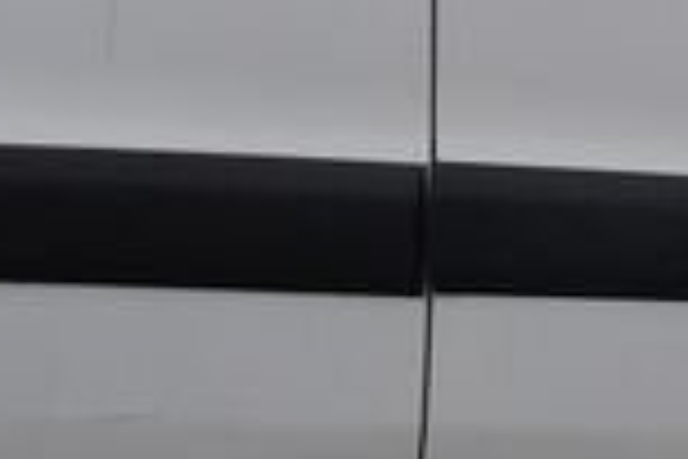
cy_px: -225
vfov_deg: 7.2
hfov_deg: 10.9
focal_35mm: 188
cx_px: 297
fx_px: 3593
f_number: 3
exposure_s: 1/134
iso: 100
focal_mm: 4.9
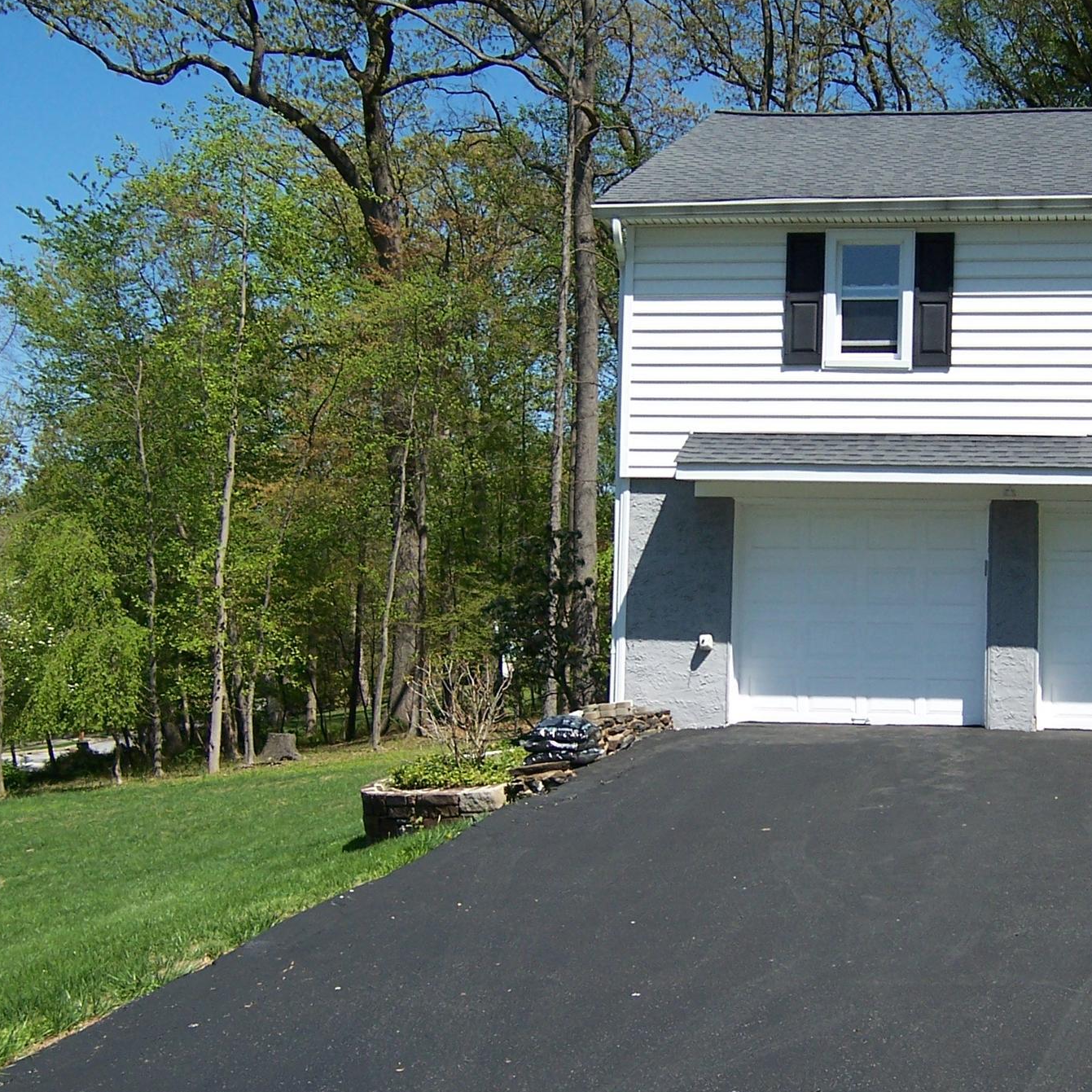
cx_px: 791
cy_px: 570
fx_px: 1927
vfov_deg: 31.6
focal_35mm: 54
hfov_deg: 31.2
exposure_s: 1/750
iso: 80
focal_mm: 6.7
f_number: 4
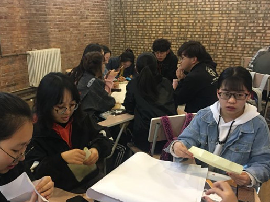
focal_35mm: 36
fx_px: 281
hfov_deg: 51.0
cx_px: 106
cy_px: 115
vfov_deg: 39.6
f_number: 2.2
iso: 100
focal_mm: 4.15
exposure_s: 1/10
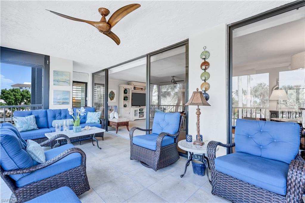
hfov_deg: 96.8
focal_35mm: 16
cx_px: 152
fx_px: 136
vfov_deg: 73.7
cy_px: 102
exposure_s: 1/10
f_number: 10
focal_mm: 16
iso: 250
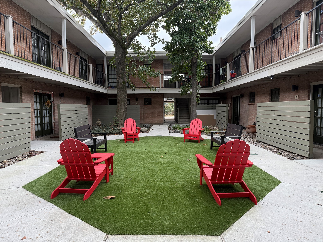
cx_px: 162
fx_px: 224
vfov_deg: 56.8
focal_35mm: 24
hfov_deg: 71.6
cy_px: 121
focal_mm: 6.76
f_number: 1.78
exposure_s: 1/237
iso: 125
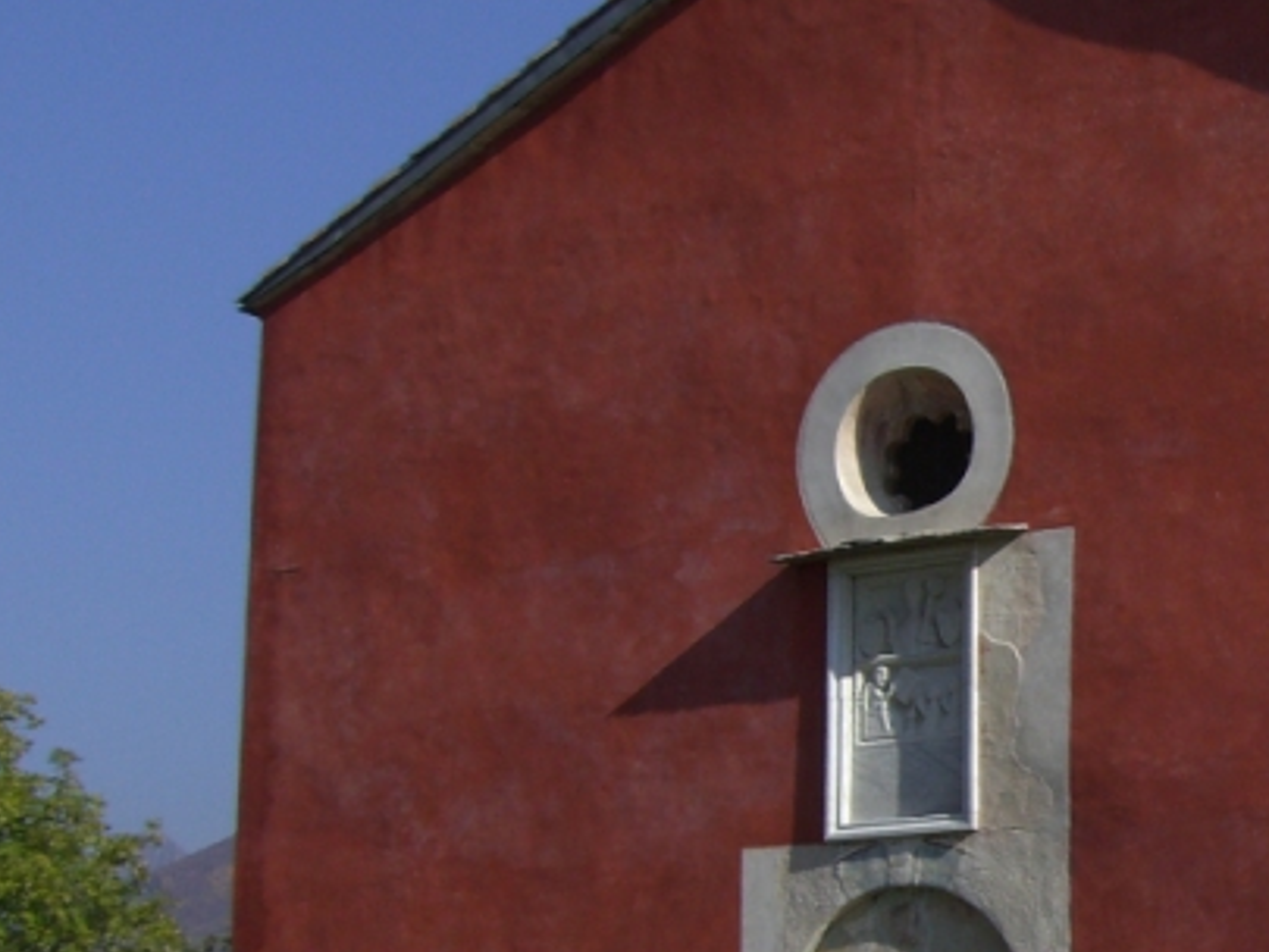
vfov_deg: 15.3
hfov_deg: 19.4
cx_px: 1454
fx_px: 3520
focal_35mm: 96
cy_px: 717
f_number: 4.3
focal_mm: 6.2
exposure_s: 1/1000
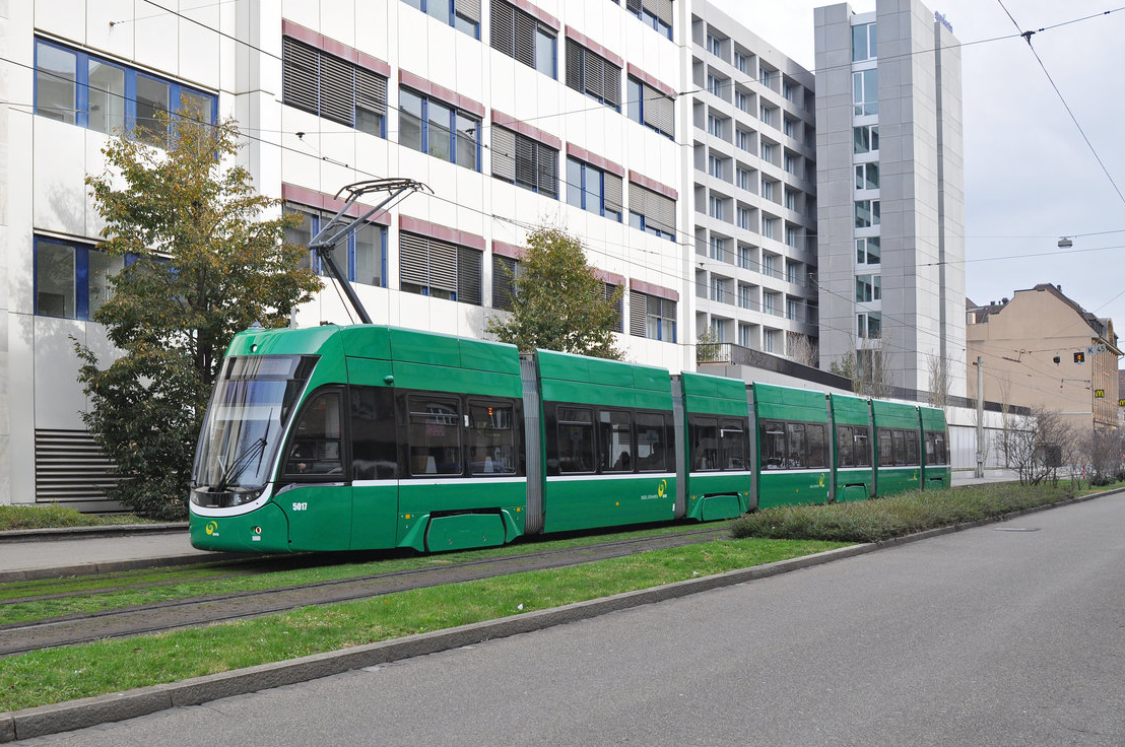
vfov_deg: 34.1
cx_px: 524
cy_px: 383
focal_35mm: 39
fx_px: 1217
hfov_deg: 49.6
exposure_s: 1/800
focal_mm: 24
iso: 400
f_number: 5.6
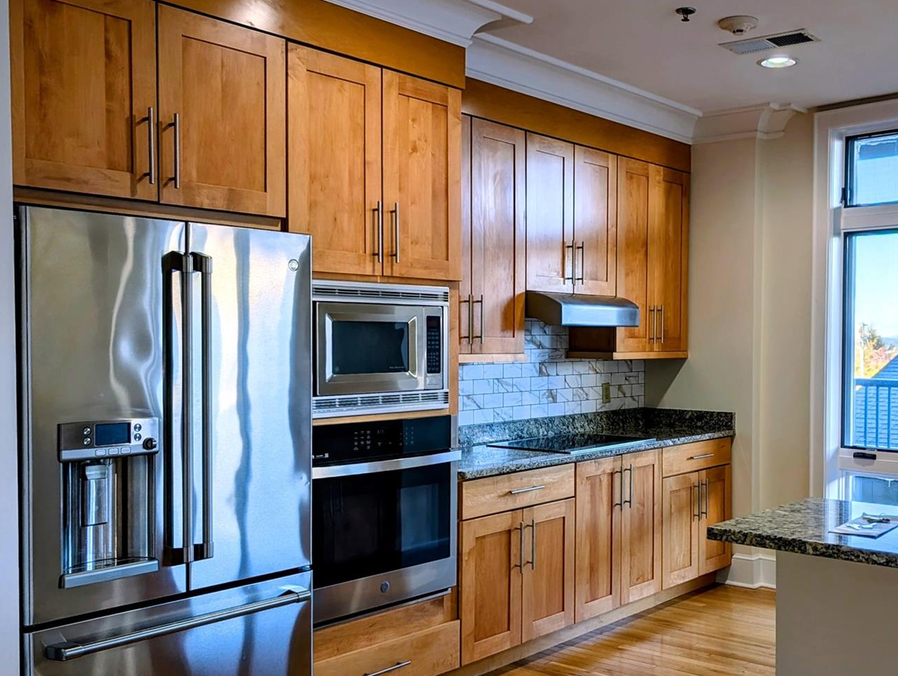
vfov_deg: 37.8
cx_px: 595
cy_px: 378
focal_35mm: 38
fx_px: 987
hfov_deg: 48.1
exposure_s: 1/270
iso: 23
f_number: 1.68
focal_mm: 6.9
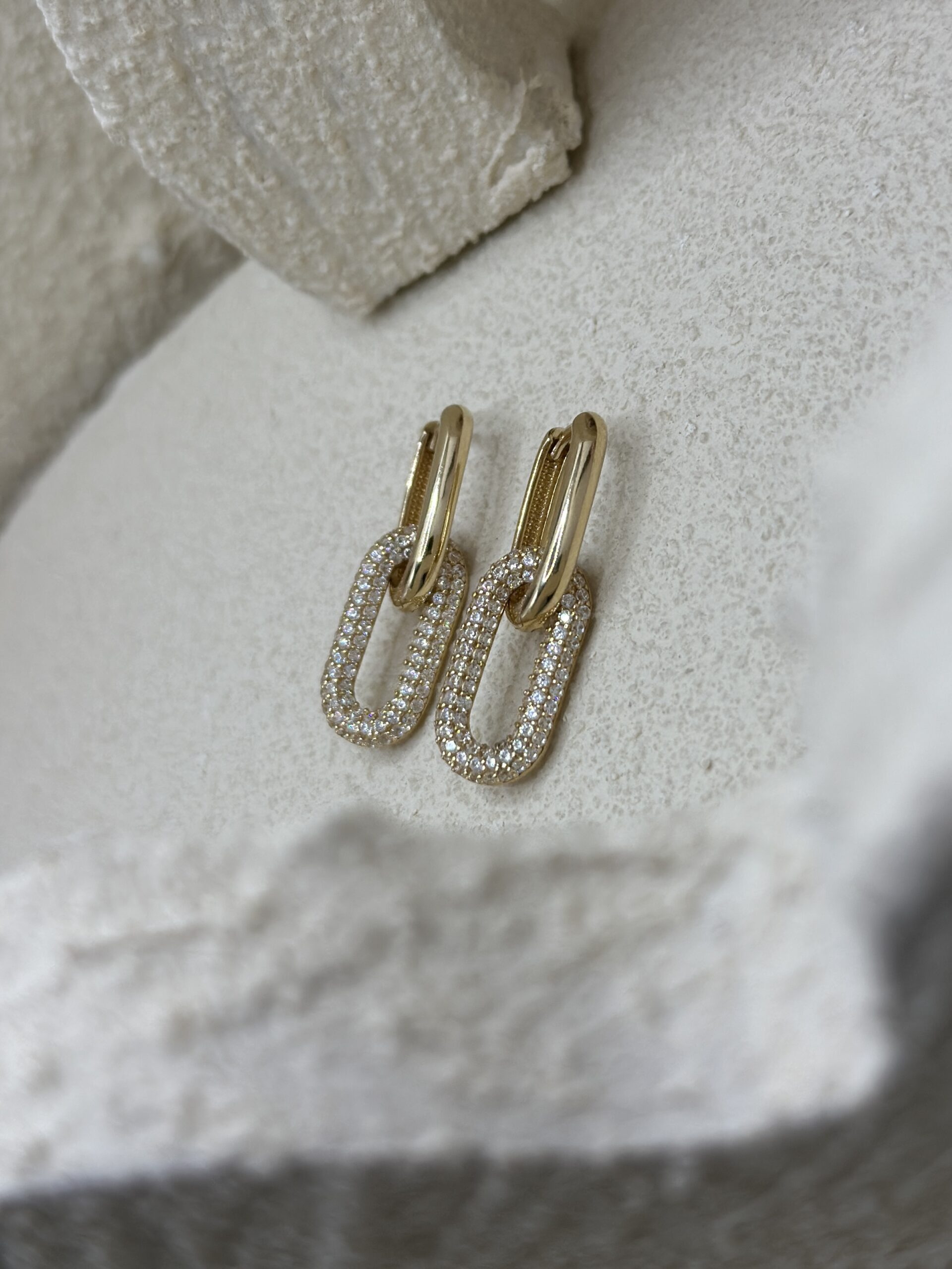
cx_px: 476
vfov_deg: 39.7
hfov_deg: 30.3
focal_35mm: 48
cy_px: 634
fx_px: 1760
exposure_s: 1/1289
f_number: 1.78
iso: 80
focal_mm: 6.86
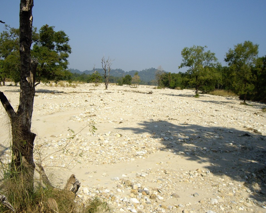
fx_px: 315
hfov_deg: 45.8
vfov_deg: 37.3
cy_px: 106
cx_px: 133
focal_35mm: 40
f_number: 4.3
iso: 100
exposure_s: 1/1000
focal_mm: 6.2
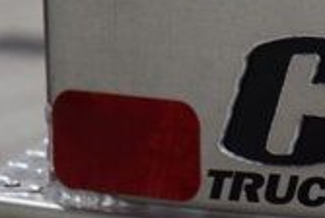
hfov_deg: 5.1
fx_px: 3636
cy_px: 116
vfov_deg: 3.4
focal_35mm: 402
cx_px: 368
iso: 1600
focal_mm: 70
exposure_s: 1/125
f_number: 5
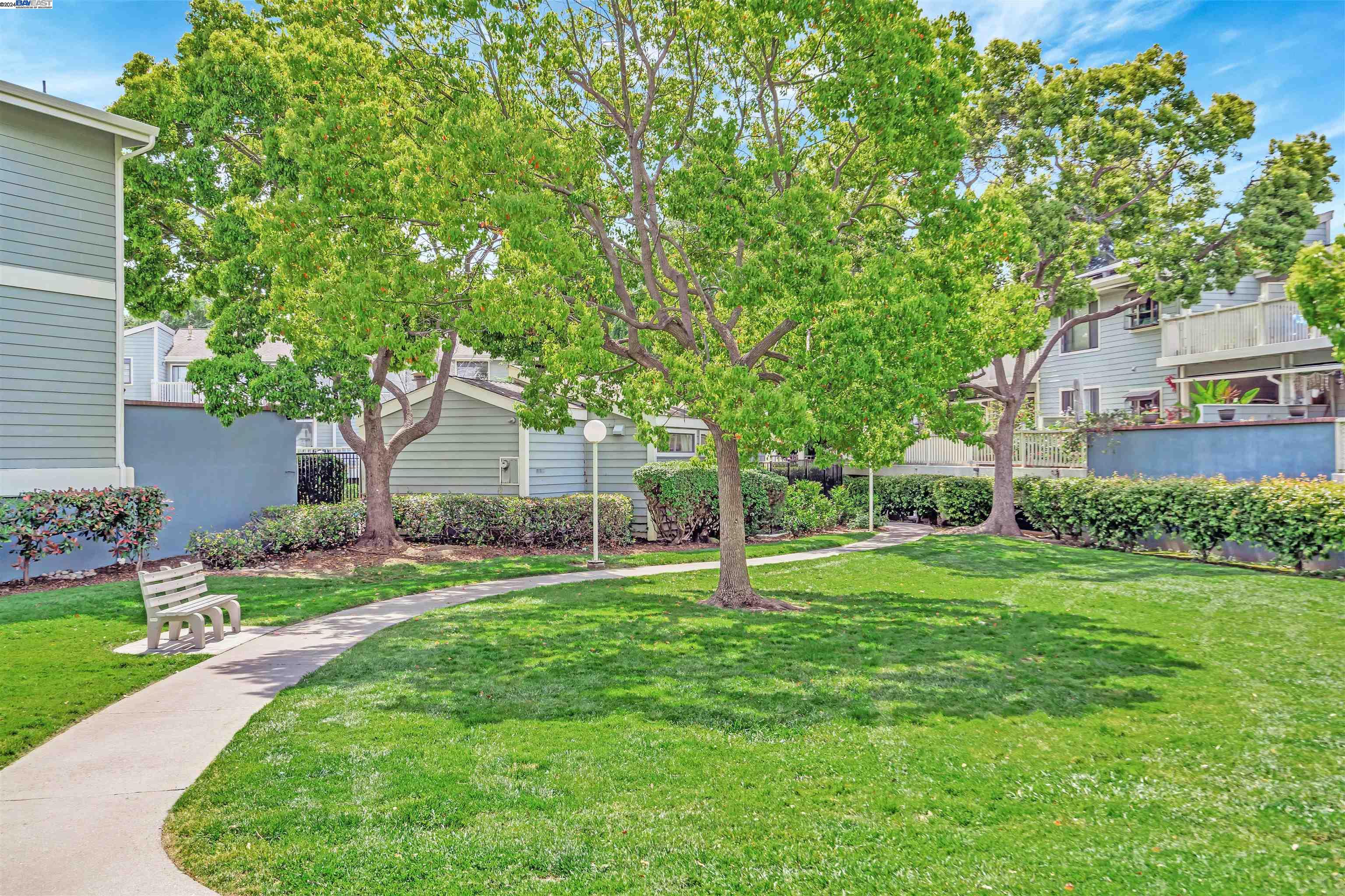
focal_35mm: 35
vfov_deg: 37.9
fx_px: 1308
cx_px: 672
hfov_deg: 54.4
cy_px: 448
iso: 160
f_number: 9
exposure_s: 1/100
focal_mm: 35
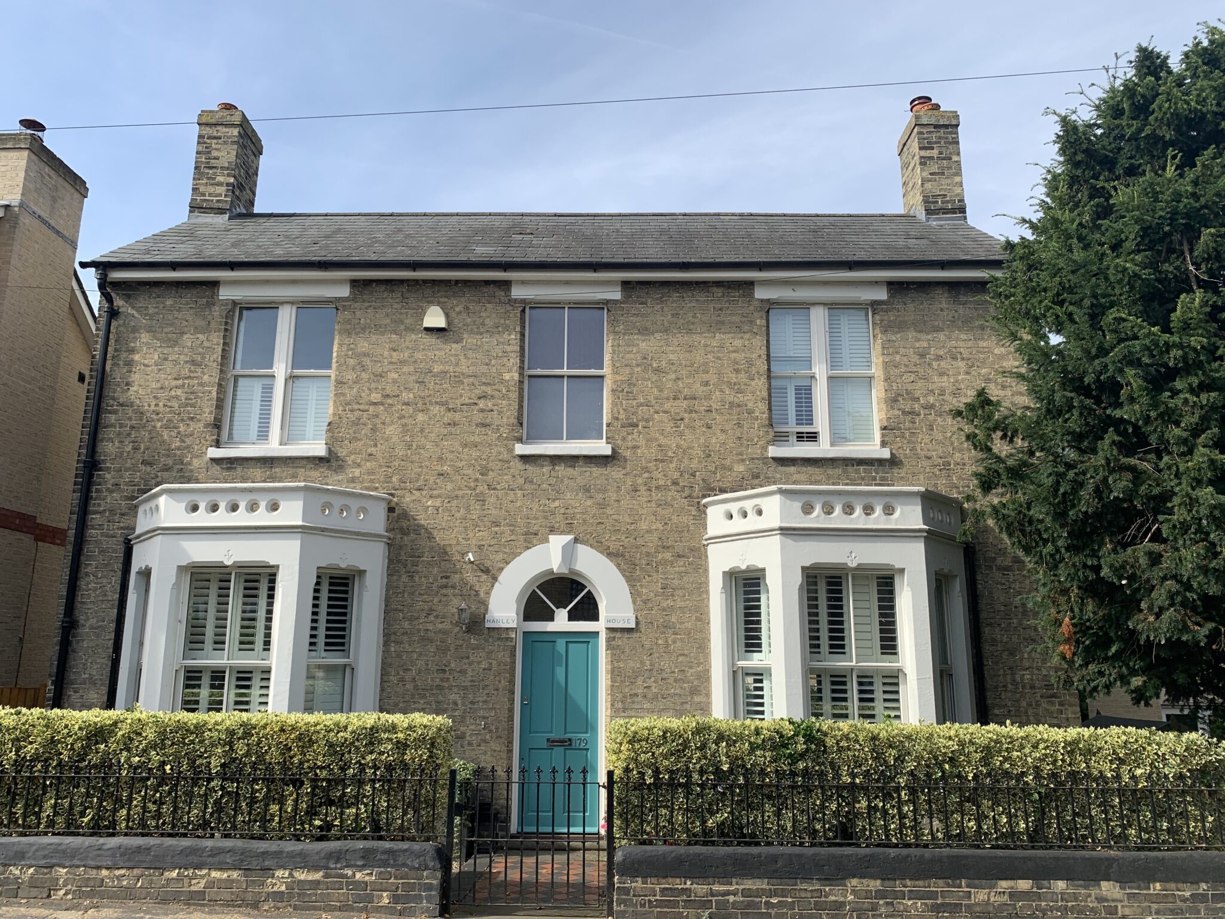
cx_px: 612
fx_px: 920
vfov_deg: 53.1
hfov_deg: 67.3
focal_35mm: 26
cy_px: 460
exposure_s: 1/1718
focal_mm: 4.25
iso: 25
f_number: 1.8
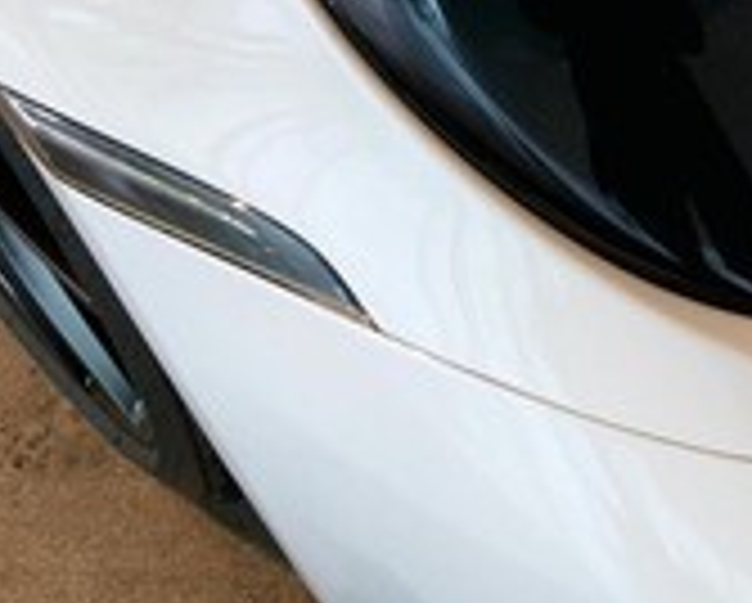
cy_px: -52
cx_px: 707
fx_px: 1582
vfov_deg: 20.6
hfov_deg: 25.7
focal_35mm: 71
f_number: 1.8
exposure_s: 1/60
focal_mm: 3
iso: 40
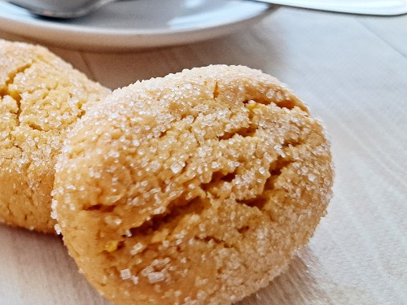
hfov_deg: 37.2
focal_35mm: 48
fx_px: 564
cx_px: 44
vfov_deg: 29.6
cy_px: 61
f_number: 1.8
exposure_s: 1/50
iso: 250
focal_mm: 5.23
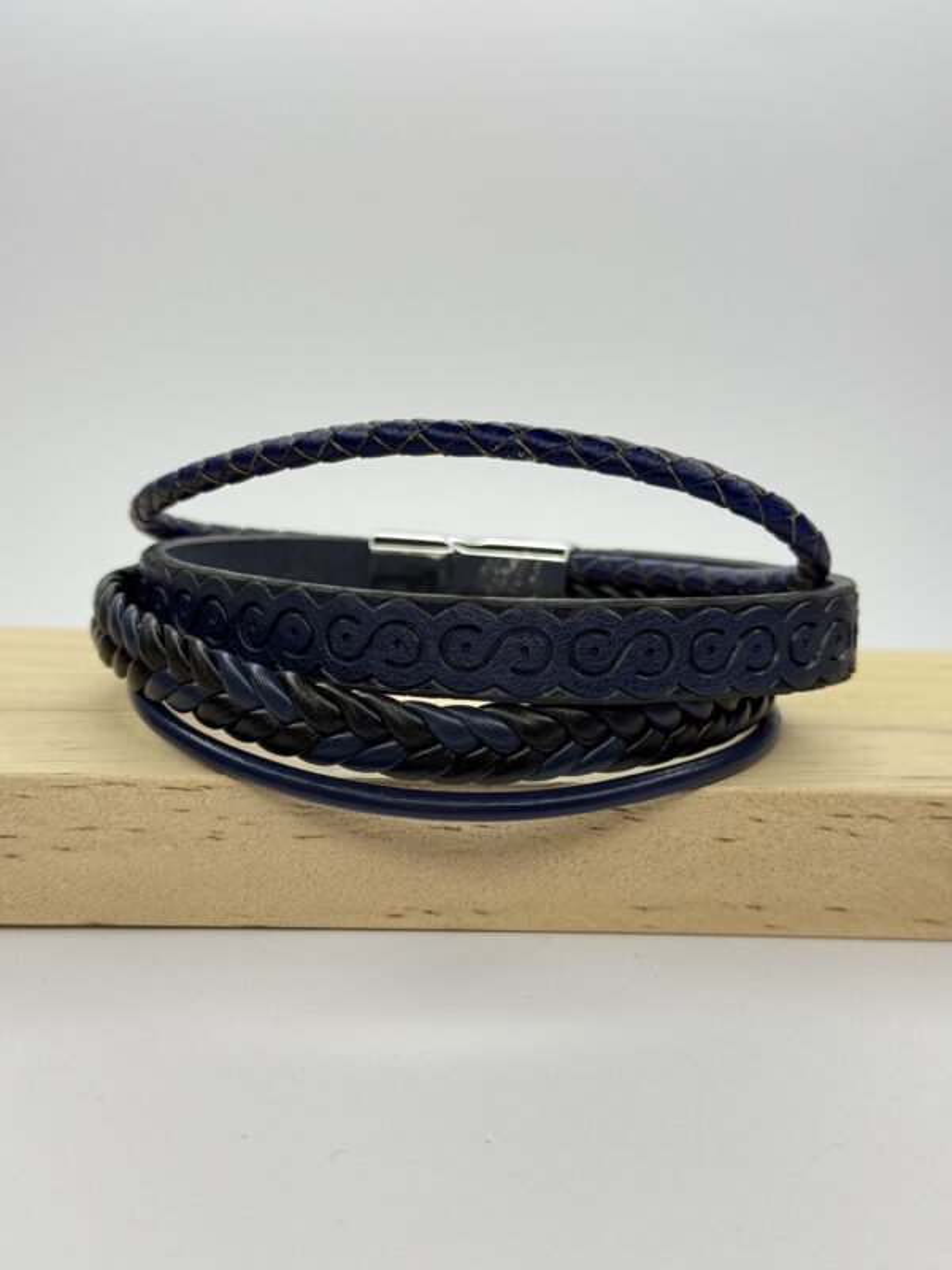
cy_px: 635
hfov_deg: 30.3
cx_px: 476
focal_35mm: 48
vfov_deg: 39.7
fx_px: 1760
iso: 100
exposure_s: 1/127
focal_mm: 6.76
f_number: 1.78
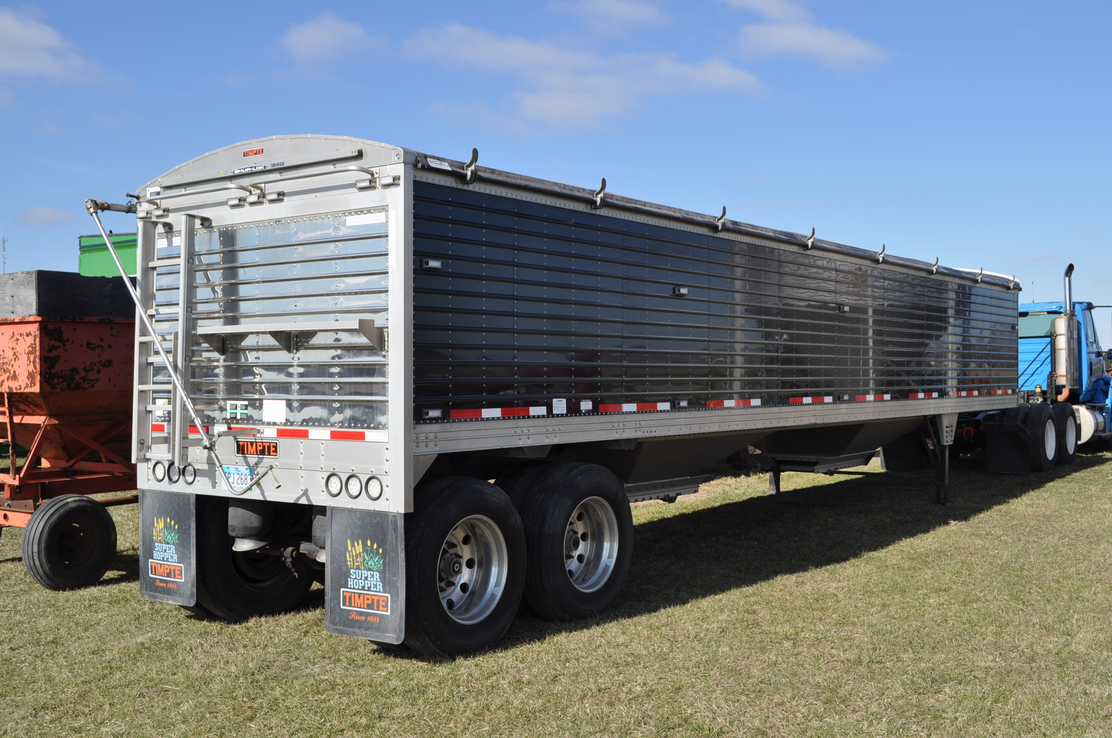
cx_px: 556
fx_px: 1203
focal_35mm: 39
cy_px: 369
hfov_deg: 49.6
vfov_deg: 34.1
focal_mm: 26
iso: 200
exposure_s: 1/320
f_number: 9
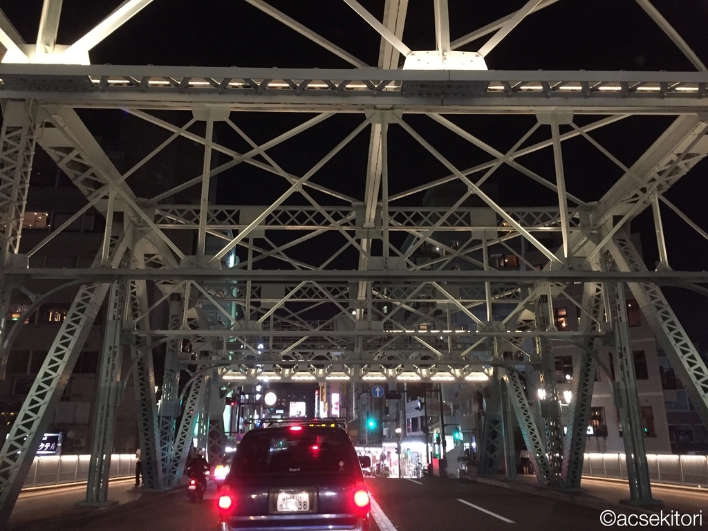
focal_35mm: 29
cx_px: 354
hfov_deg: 61.7
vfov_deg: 48.2
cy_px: 266
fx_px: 593
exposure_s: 1/15
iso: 320
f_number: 2.2
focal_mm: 4.15
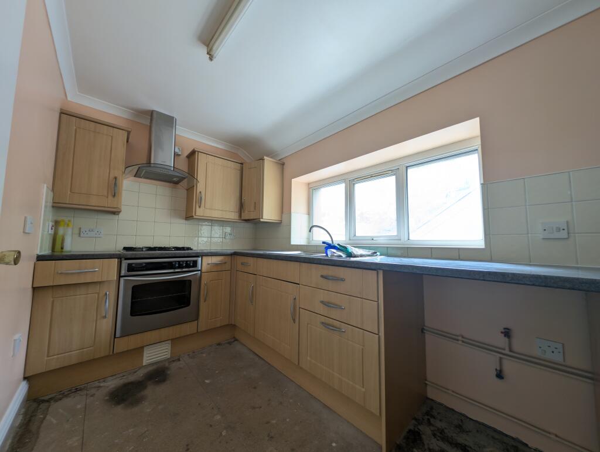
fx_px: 208
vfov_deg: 94.6
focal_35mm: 12
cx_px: 300
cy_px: 226
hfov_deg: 110.5
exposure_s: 1/40.4
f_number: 1.95
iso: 41
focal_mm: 2.23
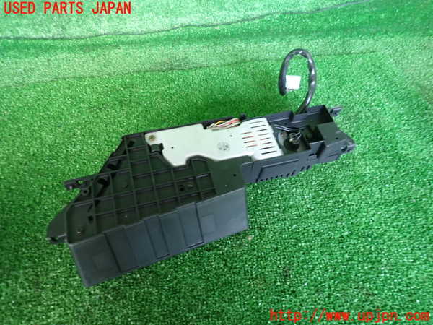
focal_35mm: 25
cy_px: 162
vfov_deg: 54.9
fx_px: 313
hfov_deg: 69.4
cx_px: 216
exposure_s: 1/30
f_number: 2
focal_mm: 4.5
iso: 200
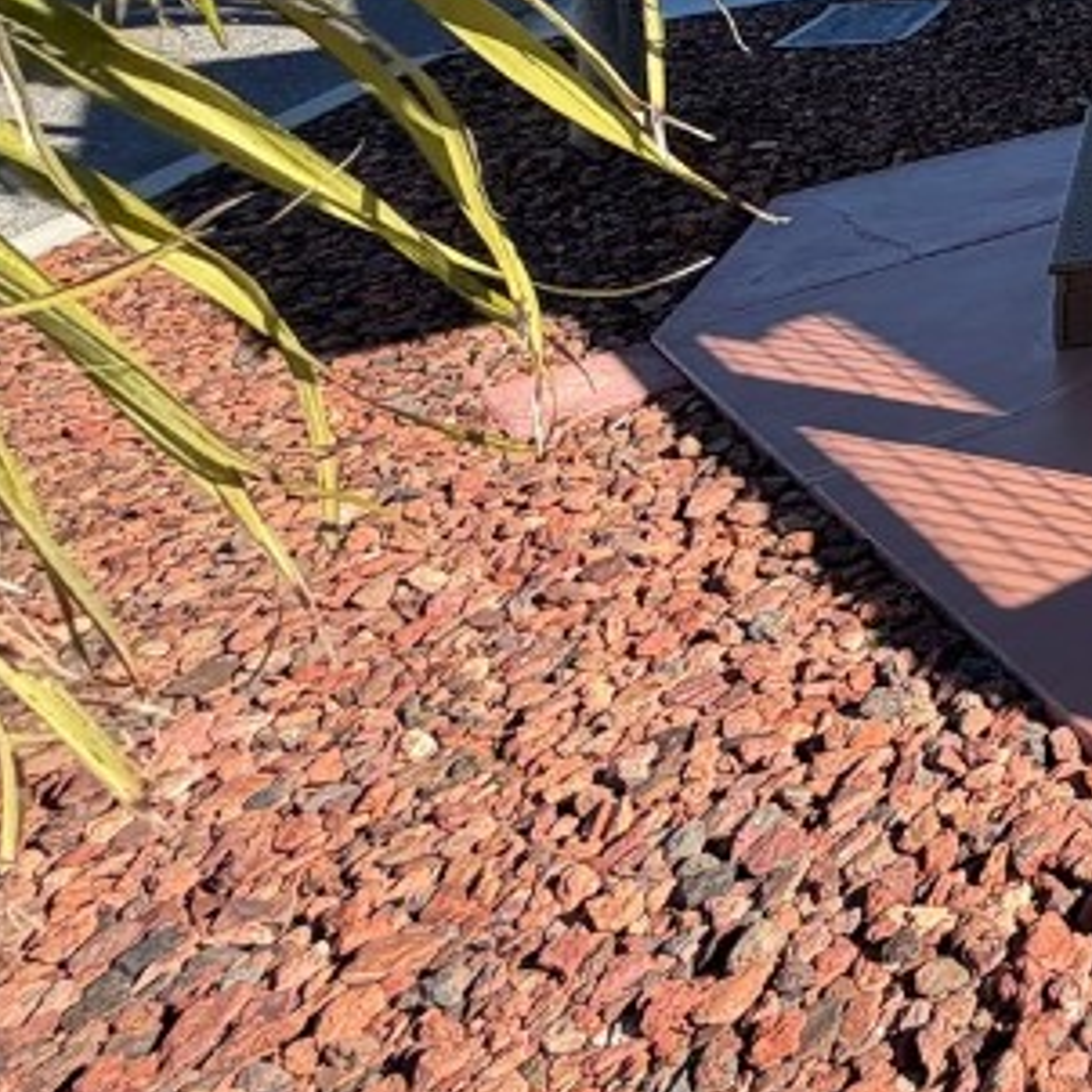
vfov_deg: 33.6
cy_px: -170
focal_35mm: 42
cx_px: 1844
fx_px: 1499
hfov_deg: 24.2
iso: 40
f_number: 2.2
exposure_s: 1/569
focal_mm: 2.22
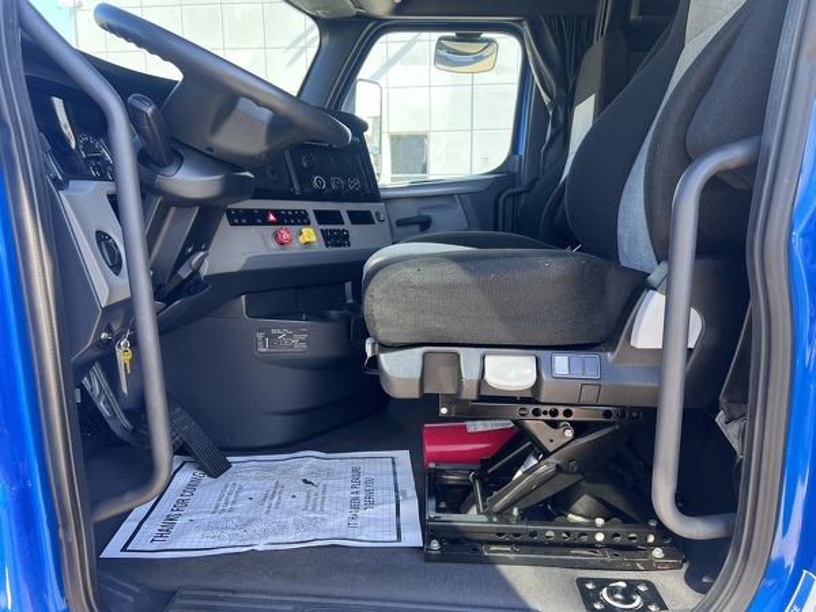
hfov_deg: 67.3
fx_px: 613
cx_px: 408
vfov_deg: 53.1
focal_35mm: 26
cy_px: 306
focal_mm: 5.7
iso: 50
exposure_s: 1/171
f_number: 1.5
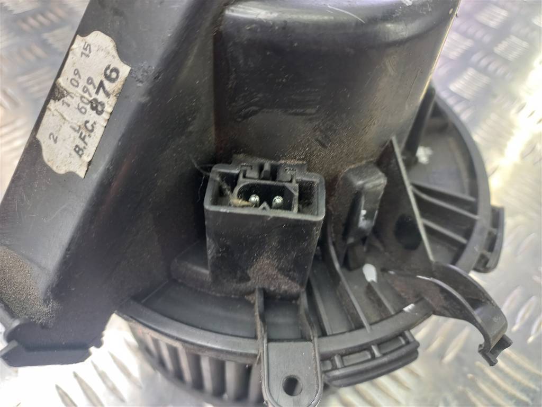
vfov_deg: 54.9
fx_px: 391
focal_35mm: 25
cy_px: 204
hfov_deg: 69.4
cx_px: 271
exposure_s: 1/50
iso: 125
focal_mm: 4.6
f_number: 1.8
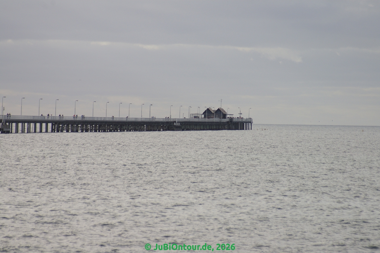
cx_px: 190
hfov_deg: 6.5
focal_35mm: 315
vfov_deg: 4.4
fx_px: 3322
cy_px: 126
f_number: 6.7
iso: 200
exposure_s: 1/350
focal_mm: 210
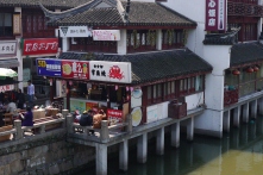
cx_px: 98
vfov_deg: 23.0
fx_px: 431
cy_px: 83
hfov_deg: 33.8
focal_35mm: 59
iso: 160
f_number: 6.3
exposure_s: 1/400
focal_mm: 14
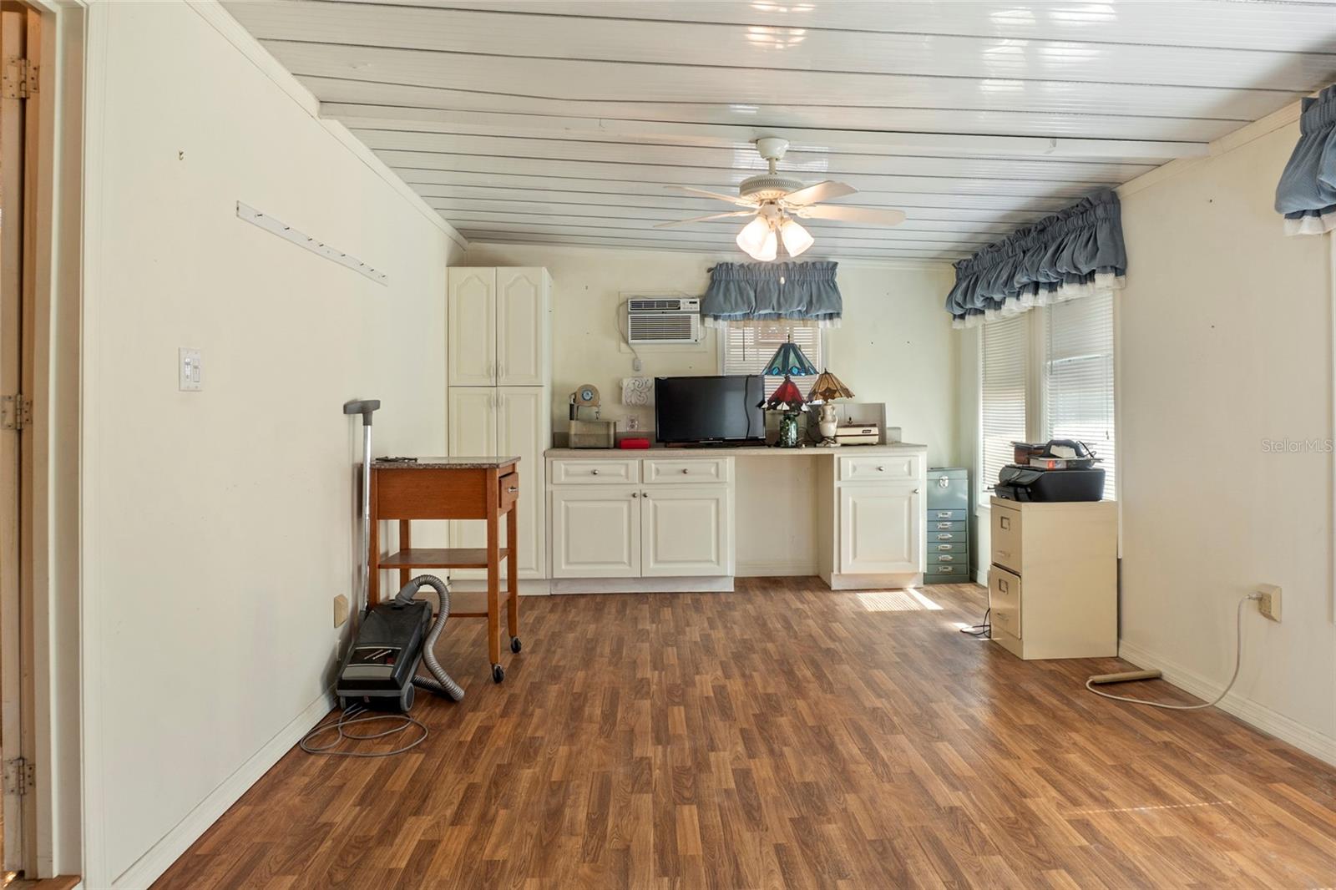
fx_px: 890
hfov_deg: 73.8
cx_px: 668
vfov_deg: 53.1
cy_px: 445
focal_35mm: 24
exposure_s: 1/50
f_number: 8
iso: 400
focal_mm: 16
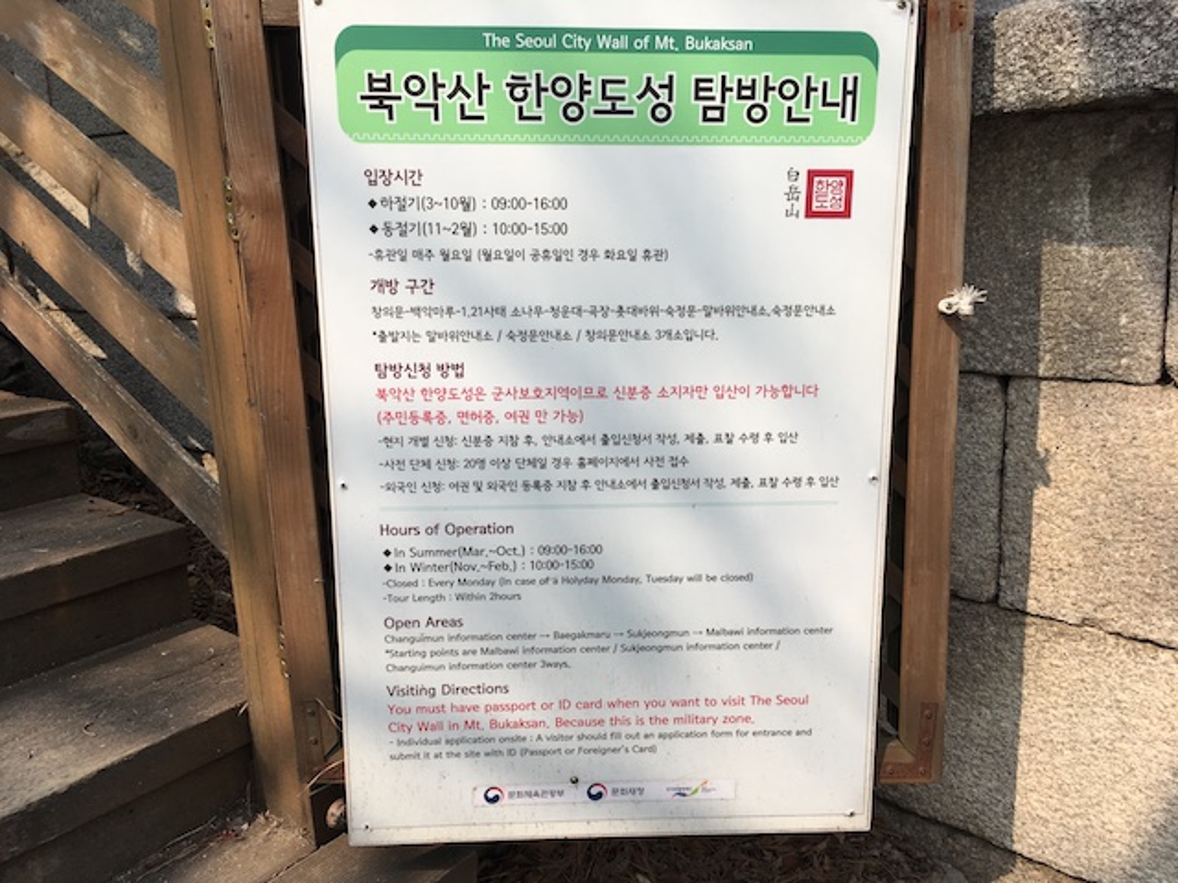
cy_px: 442
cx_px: 589
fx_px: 987
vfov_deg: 48.2
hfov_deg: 61.7
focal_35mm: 29
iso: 25
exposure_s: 1/1040
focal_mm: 4.15
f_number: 2.2
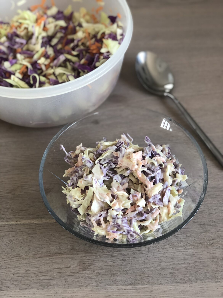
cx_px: 112
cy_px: 149
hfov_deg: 25.7
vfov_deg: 33.8
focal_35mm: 57
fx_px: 490
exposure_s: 1/30
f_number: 2.8
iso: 50
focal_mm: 6.6
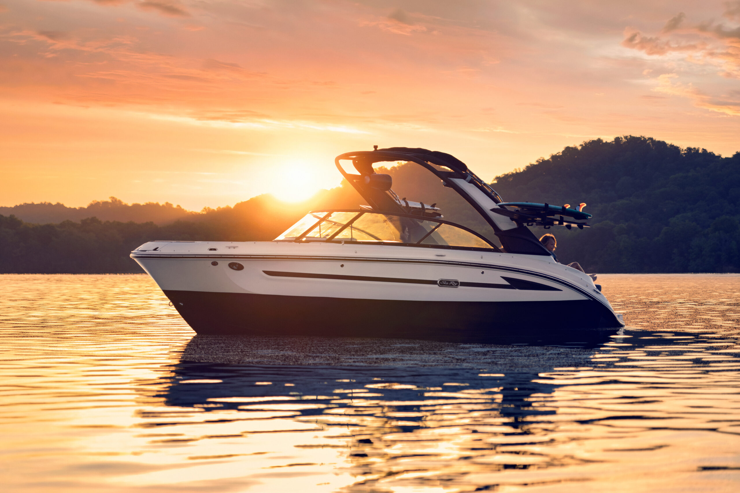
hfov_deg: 19.8
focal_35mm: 103
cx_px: 370
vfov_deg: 13.3
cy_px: 246
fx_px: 2117
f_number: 4
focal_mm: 103
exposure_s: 1/160
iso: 125
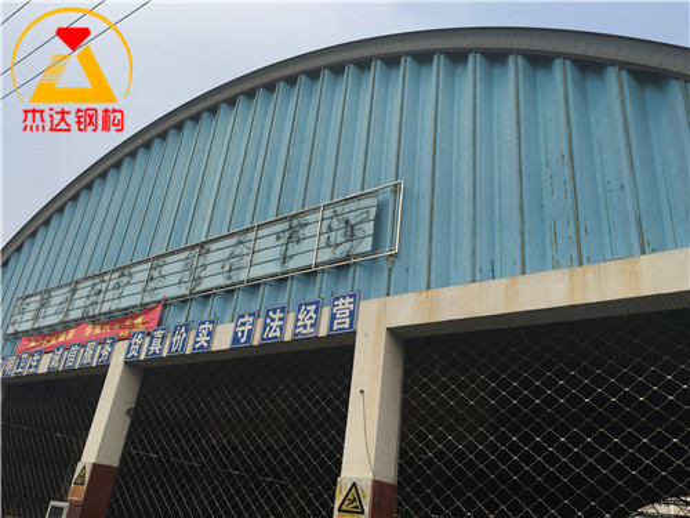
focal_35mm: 29
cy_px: 259
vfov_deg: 48.2
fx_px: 578
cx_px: 345
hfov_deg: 61.7
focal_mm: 4.15
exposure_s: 1/1399
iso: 25
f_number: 2.2
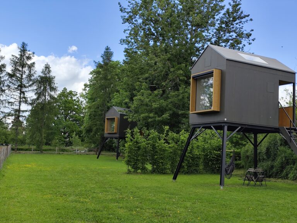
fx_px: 395
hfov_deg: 41.2
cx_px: 148
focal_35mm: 46
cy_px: 112
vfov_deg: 31.5
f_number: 1.65
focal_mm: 6.19
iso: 50
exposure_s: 1/860
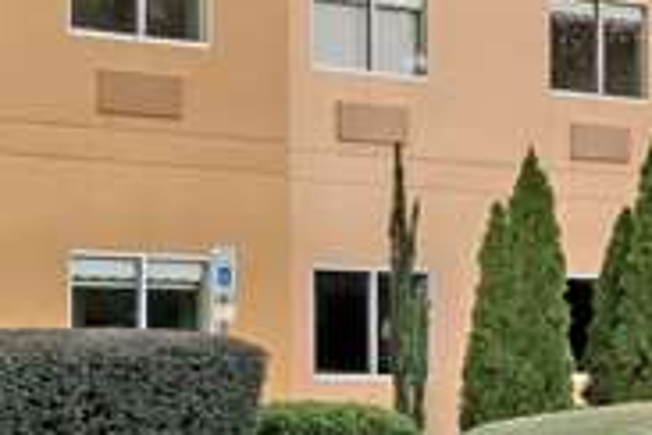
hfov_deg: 14.2
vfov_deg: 9.1
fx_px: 2626
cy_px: -280
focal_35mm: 145
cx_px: 340
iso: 400
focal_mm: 26
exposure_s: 1/800
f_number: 10
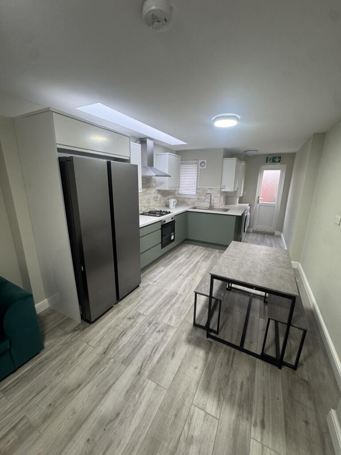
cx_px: 170
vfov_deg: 102.1
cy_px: 228
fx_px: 184
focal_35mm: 14
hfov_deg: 85.7
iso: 200
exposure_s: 1/50
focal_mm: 2.22
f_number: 2.2
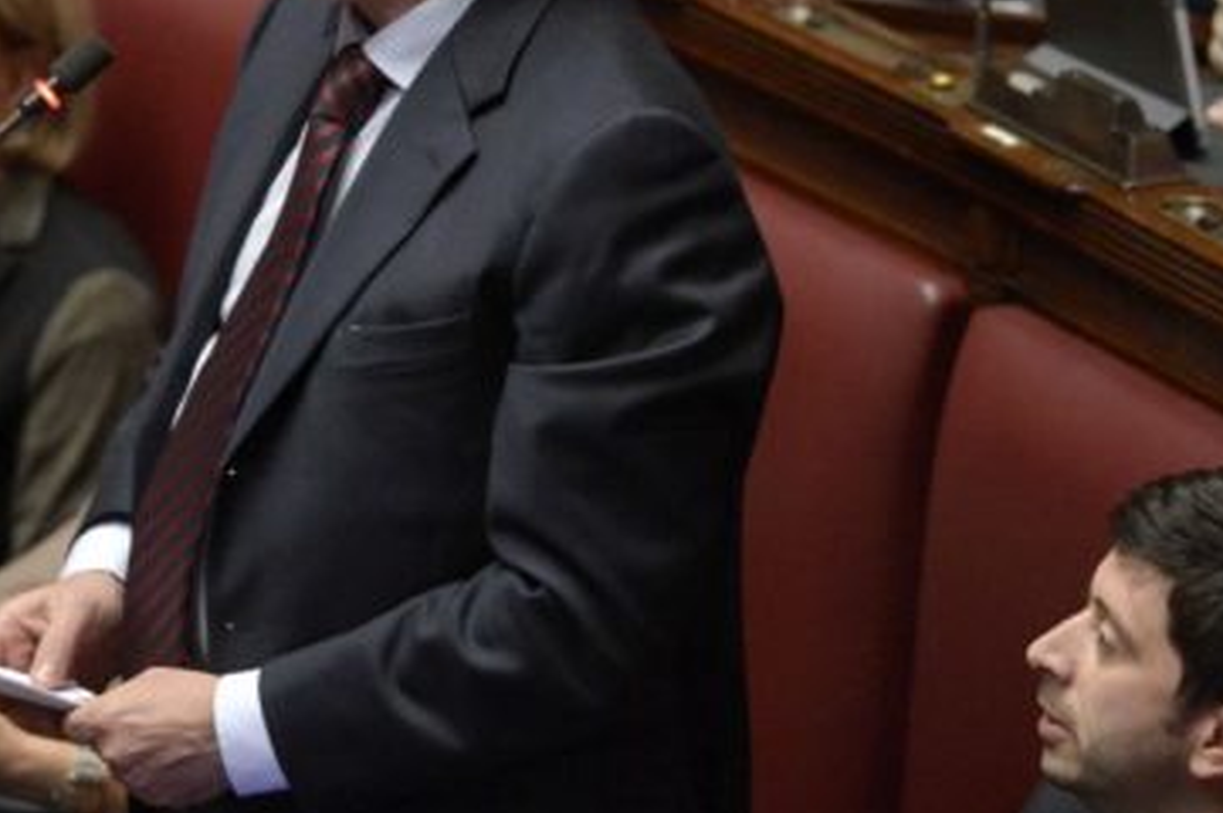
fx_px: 28850
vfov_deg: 1.6
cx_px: 318
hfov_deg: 2.4
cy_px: 185
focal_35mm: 850
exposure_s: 1/160
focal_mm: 400
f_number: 3.2
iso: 6400
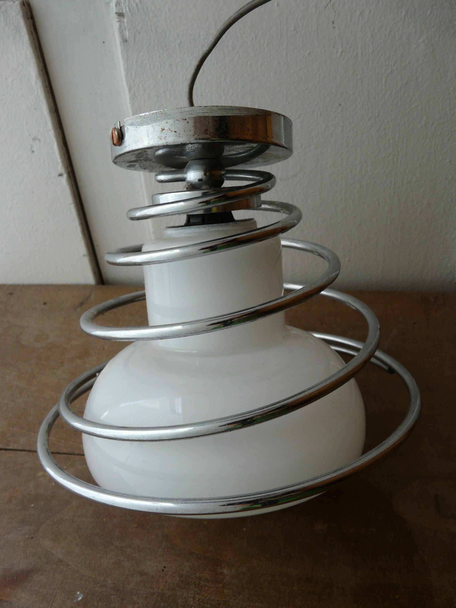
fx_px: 492
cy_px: 304
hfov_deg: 49.7
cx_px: 228
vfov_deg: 63.4
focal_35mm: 28
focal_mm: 4.6
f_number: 2.8
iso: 100
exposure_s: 1/125
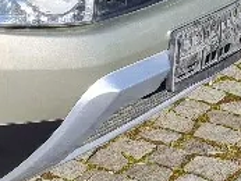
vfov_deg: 9.7
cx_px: -196
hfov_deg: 12.1
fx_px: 1045
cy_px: -74
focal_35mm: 150
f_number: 1.8
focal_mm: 5.4
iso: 50
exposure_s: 1/2000
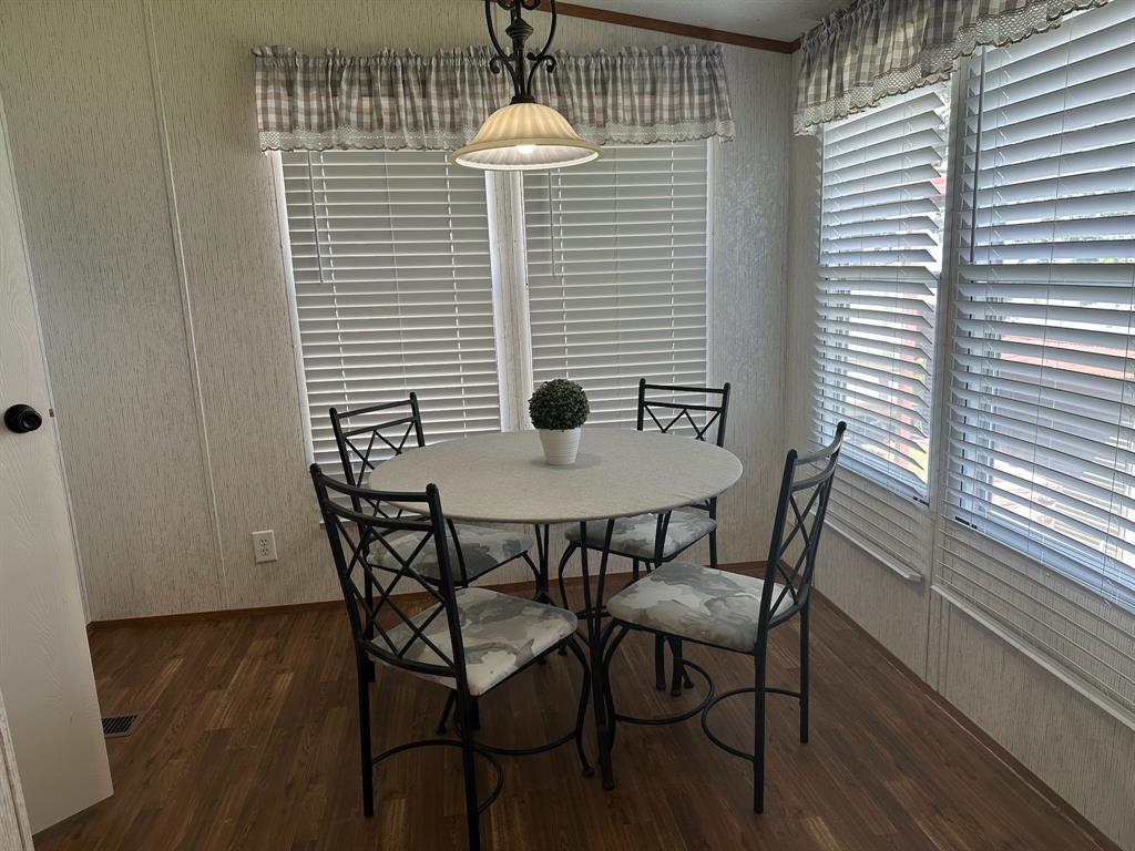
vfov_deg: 56.8
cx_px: 568
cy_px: 426
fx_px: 787
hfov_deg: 71.6
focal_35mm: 24
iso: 80
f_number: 1.78
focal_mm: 6.86
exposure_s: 1/120
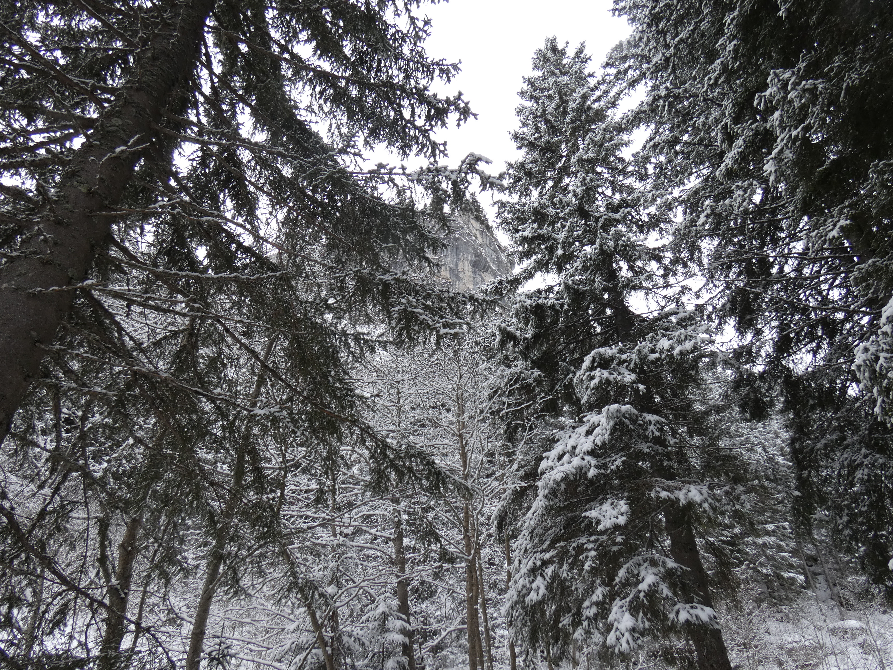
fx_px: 516
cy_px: 335
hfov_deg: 81.7
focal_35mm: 20
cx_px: 446
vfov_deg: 66.0
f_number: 2.8
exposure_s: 1/200
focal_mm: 3.6
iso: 80
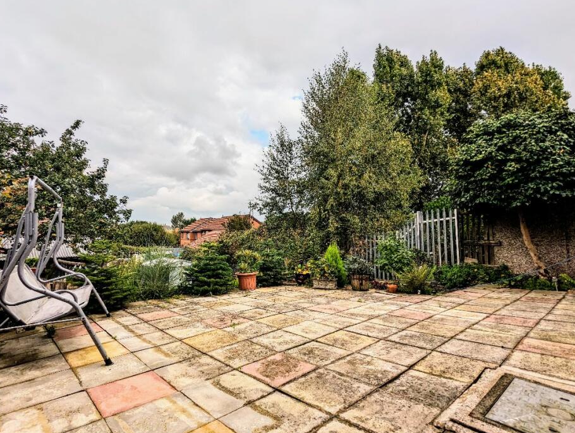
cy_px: 209
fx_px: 299
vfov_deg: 71.7
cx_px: 268
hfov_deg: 87.6
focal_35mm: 18
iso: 51
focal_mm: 2.35
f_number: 2.2
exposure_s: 1/1208
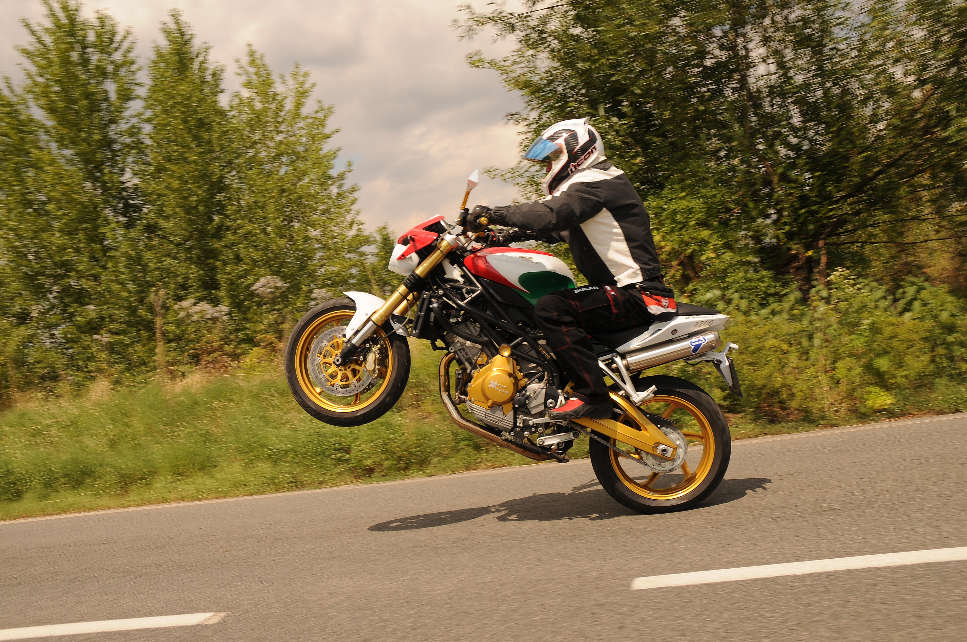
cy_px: 321
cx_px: 484
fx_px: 966
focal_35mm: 36
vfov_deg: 36.8
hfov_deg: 53.2
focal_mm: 24
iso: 200
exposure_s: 1/640
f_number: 8
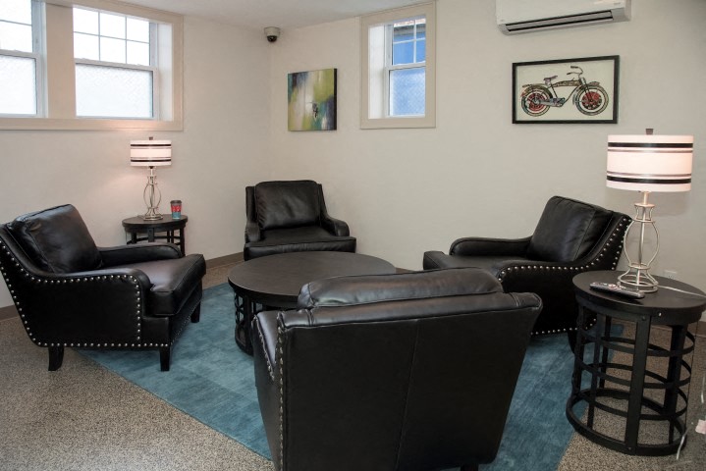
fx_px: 471
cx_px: 353
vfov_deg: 53.2
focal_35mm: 24
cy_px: 236
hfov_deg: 73.7
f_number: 8
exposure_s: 1/60
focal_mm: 24
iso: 1250
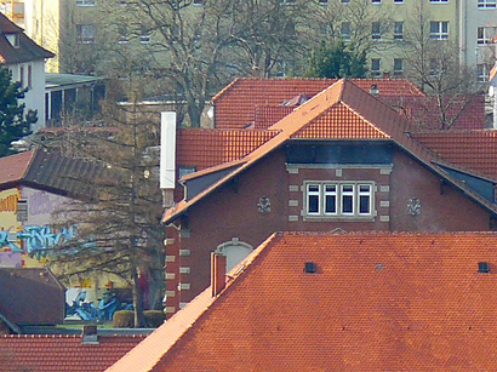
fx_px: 17291
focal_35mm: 1205
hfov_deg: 1.6
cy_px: 286
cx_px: 498
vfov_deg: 1.2
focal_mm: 64.3
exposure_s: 1/200
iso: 100
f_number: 4
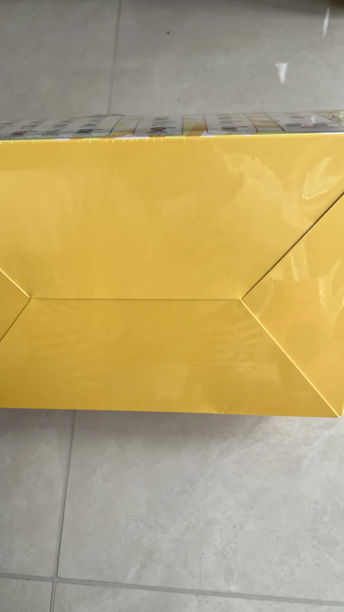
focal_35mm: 29
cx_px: 143
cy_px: 312
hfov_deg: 40.0
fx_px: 470
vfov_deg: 66.1
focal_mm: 5.7
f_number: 1.5
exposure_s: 1/121
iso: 125
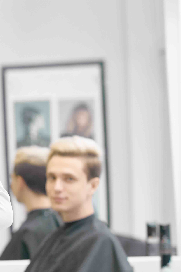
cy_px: 158
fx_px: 1523
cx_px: -133
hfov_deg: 6.7
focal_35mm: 202
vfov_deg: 10.2
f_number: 3.5
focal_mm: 85
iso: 1000
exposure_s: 1/250
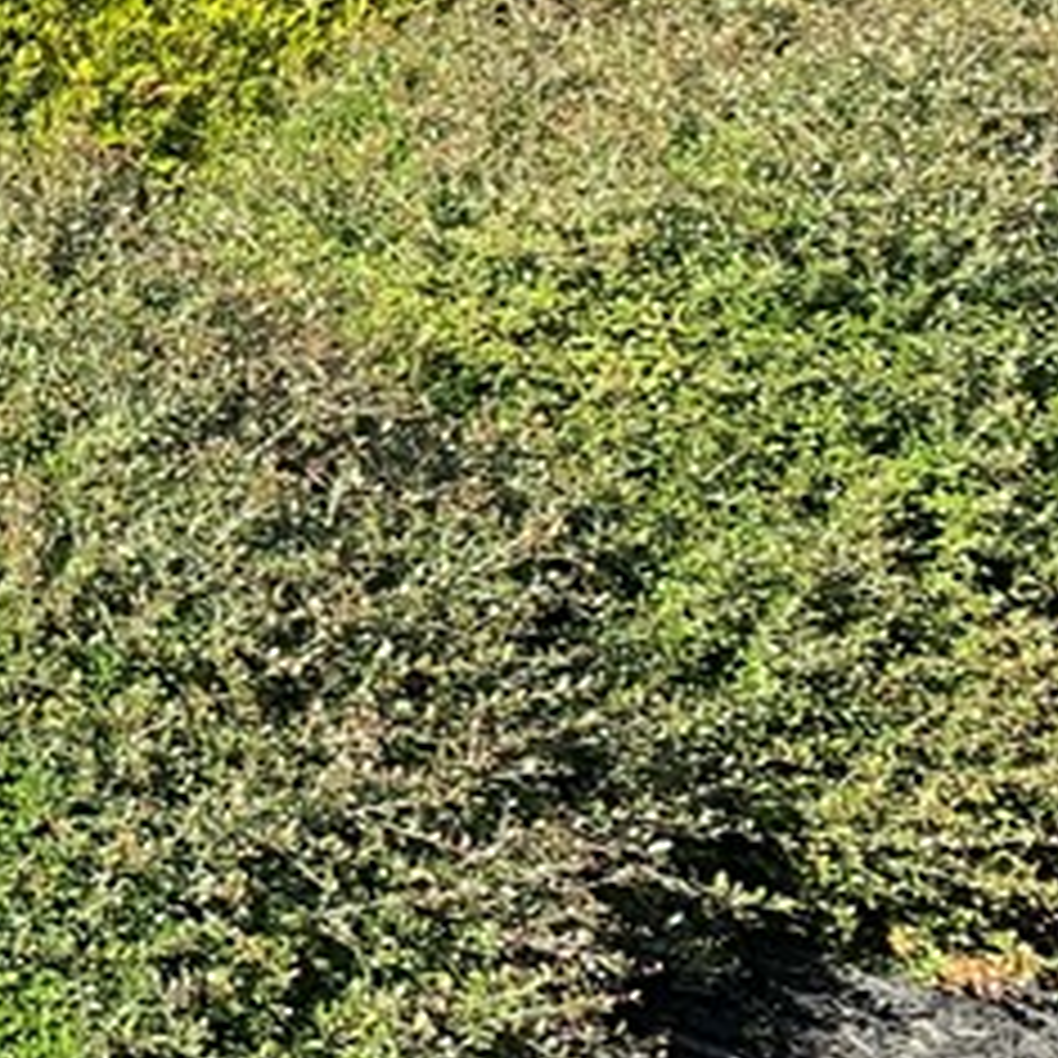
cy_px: -279
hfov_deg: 14.2
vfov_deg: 16.5
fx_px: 3458
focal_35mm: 100
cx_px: -1135
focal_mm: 4.25
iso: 25
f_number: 1.8
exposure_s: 1/749
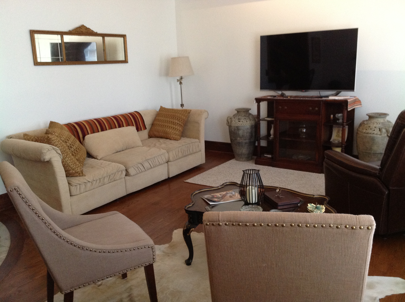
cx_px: 202
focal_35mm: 35
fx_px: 409
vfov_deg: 40.6
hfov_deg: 52.7
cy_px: 151
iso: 250
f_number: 2.4
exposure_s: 1/15
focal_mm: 4.28
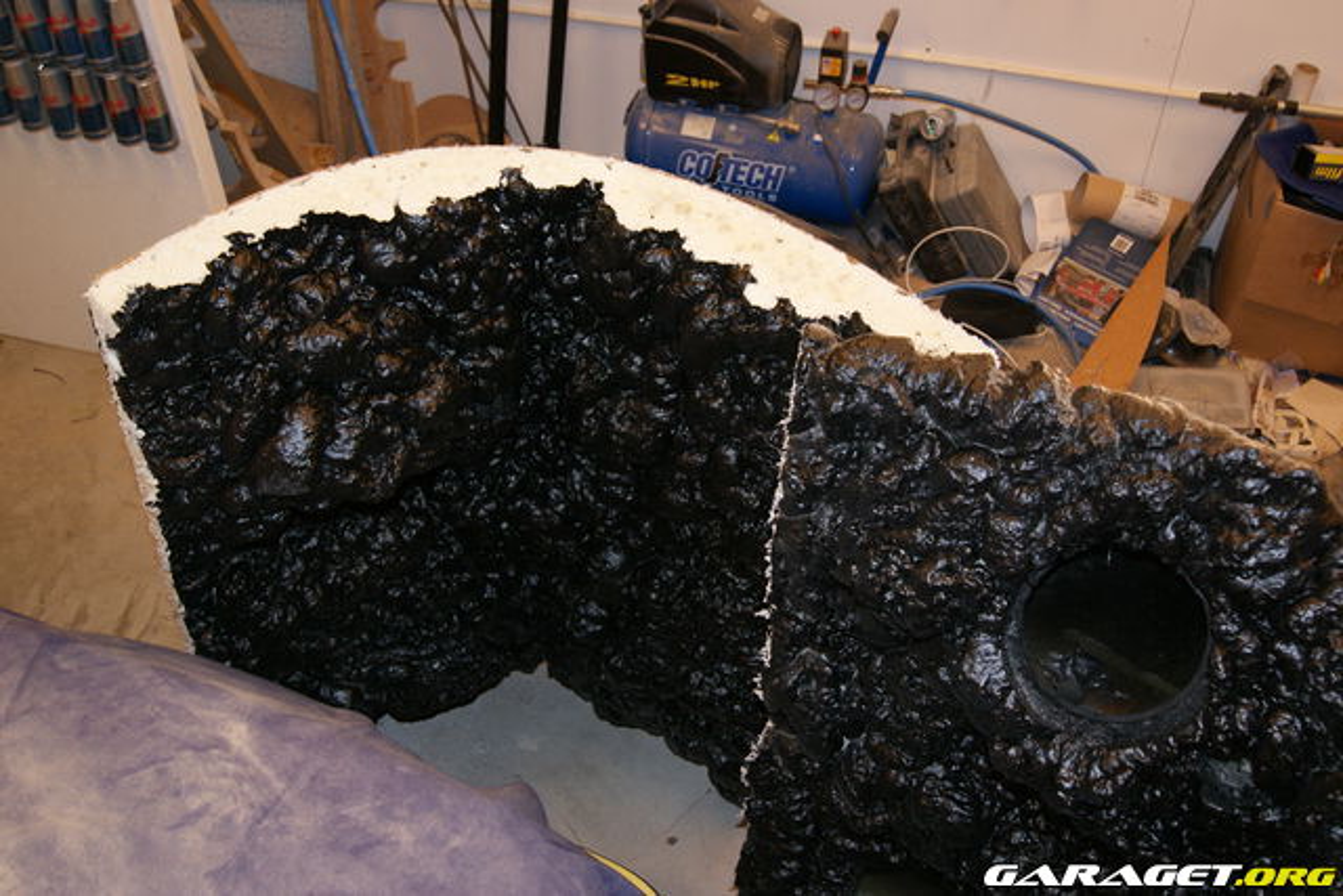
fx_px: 1231
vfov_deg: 40.0
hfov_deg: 57.2
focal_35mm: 33
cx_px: 672
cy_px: 448
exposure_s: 1/60
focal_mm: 22
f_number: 5.6
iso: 400
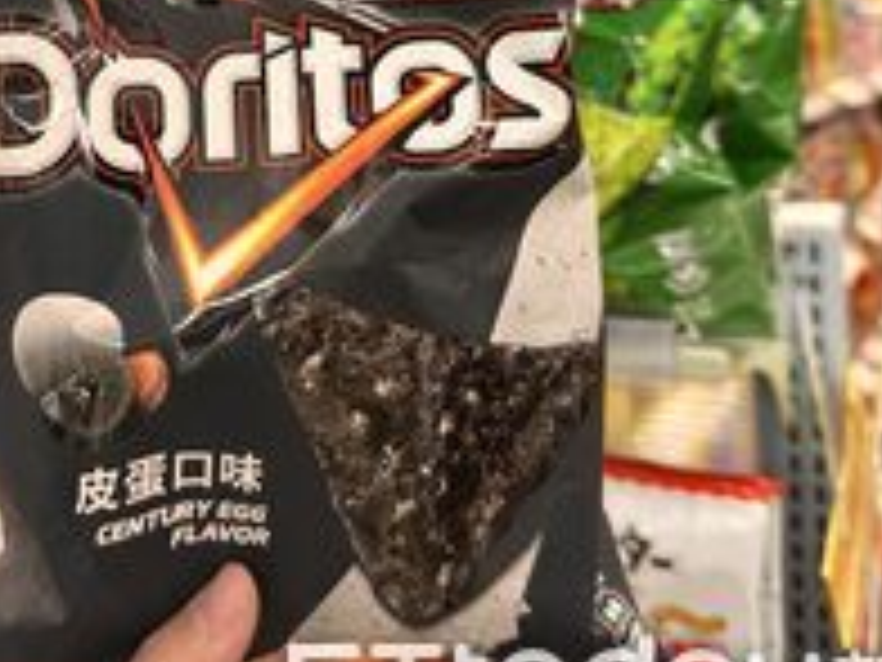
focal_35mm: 49
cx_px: 207
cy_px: 99
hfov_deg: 37.8
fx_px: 1248
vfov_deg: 28.8
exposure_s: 1/120
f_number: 1.78
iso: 160
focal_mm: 6.86
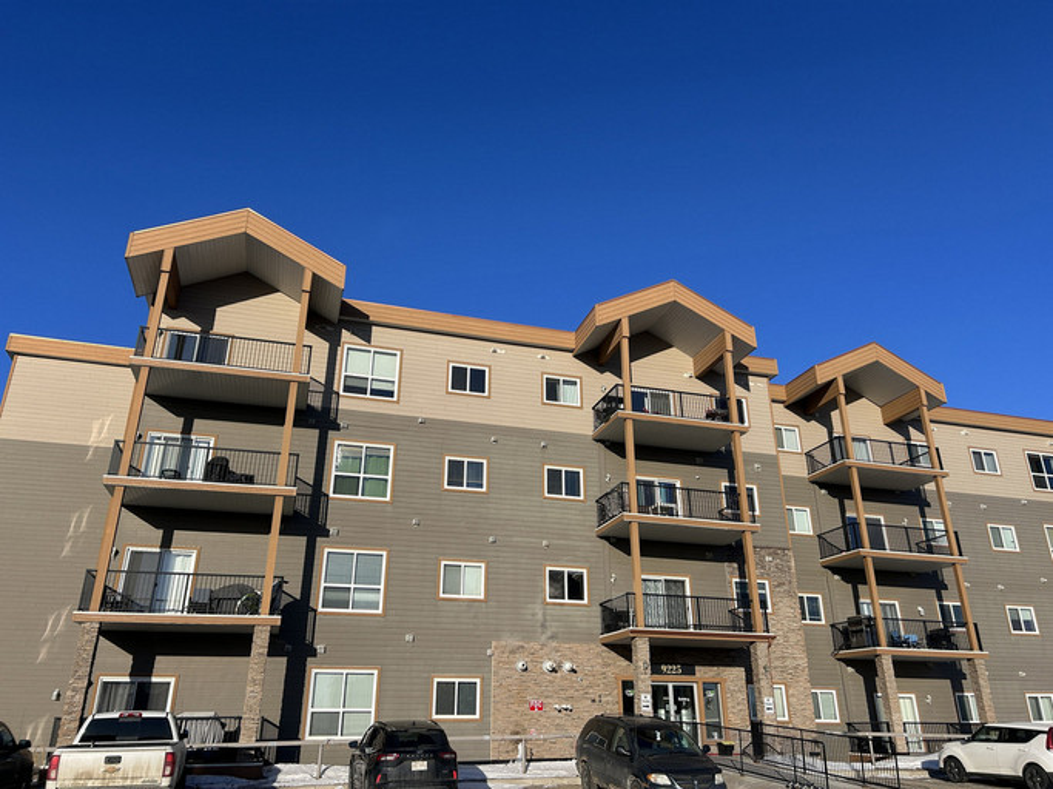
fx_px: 791
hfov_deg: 67.3
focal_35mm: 26
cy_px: 394
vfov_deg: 53.0
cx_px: 526
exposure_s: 1/4630
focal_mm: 5.7
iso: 50
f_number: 1.5
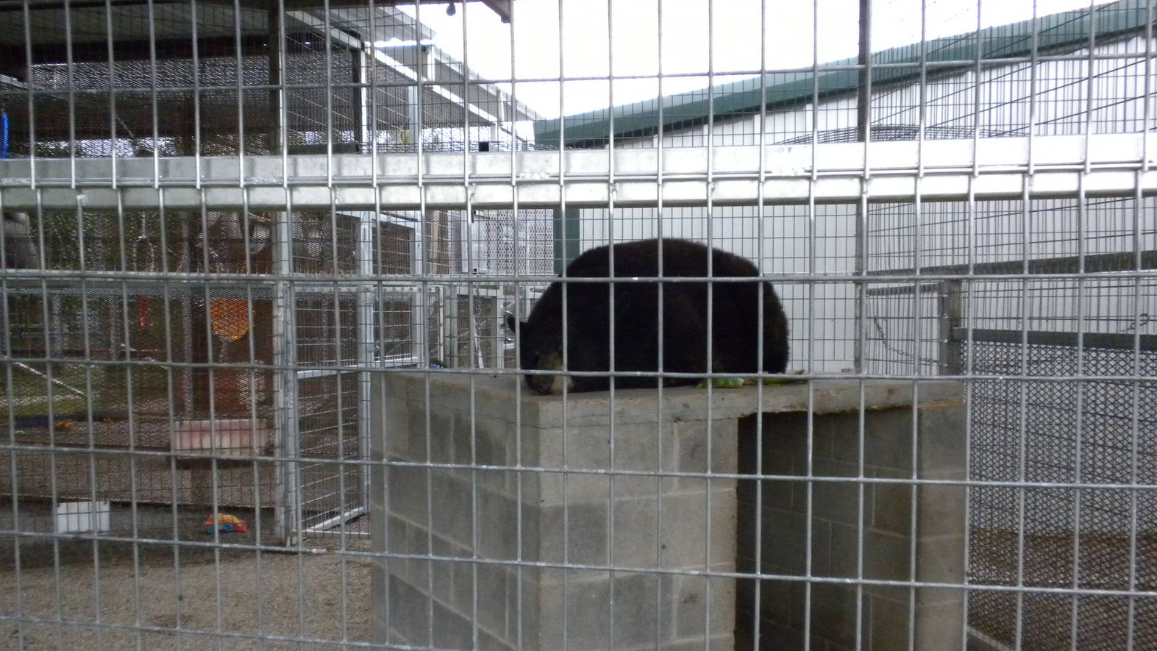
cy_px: 369
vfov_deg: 29.0
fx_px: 1258
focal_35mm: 41
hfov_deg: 49.4
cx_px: 580
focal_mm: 6.6
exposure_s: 1/326
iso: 400
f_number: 3.5
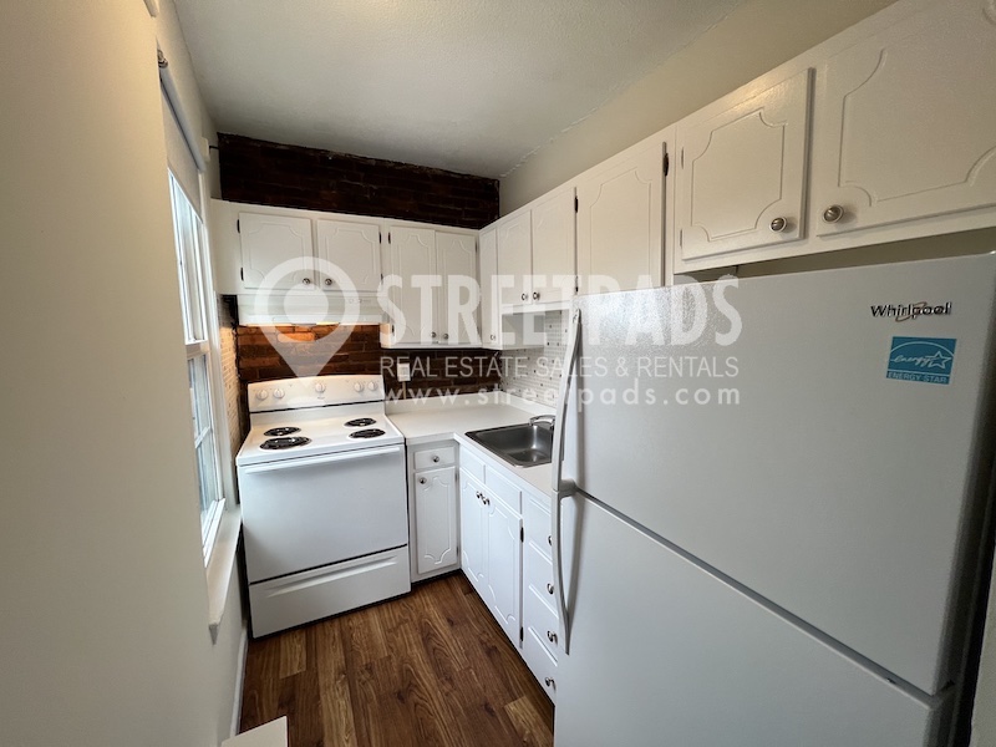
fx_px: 374
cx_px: 498
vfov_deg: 89.9
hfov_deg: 106.2
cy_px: 374
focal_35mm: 13
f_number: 1.8
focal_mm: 1.57
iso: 64
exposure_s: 1/120
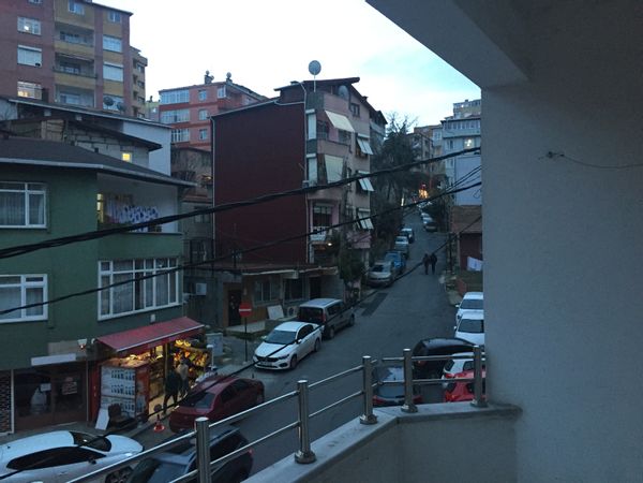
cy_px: 242
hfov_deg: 61.7
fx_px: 539
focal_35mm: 29
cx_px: 322
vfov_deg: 48.2
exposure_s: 1/33
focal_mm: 4.15
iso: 250
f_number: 2.2
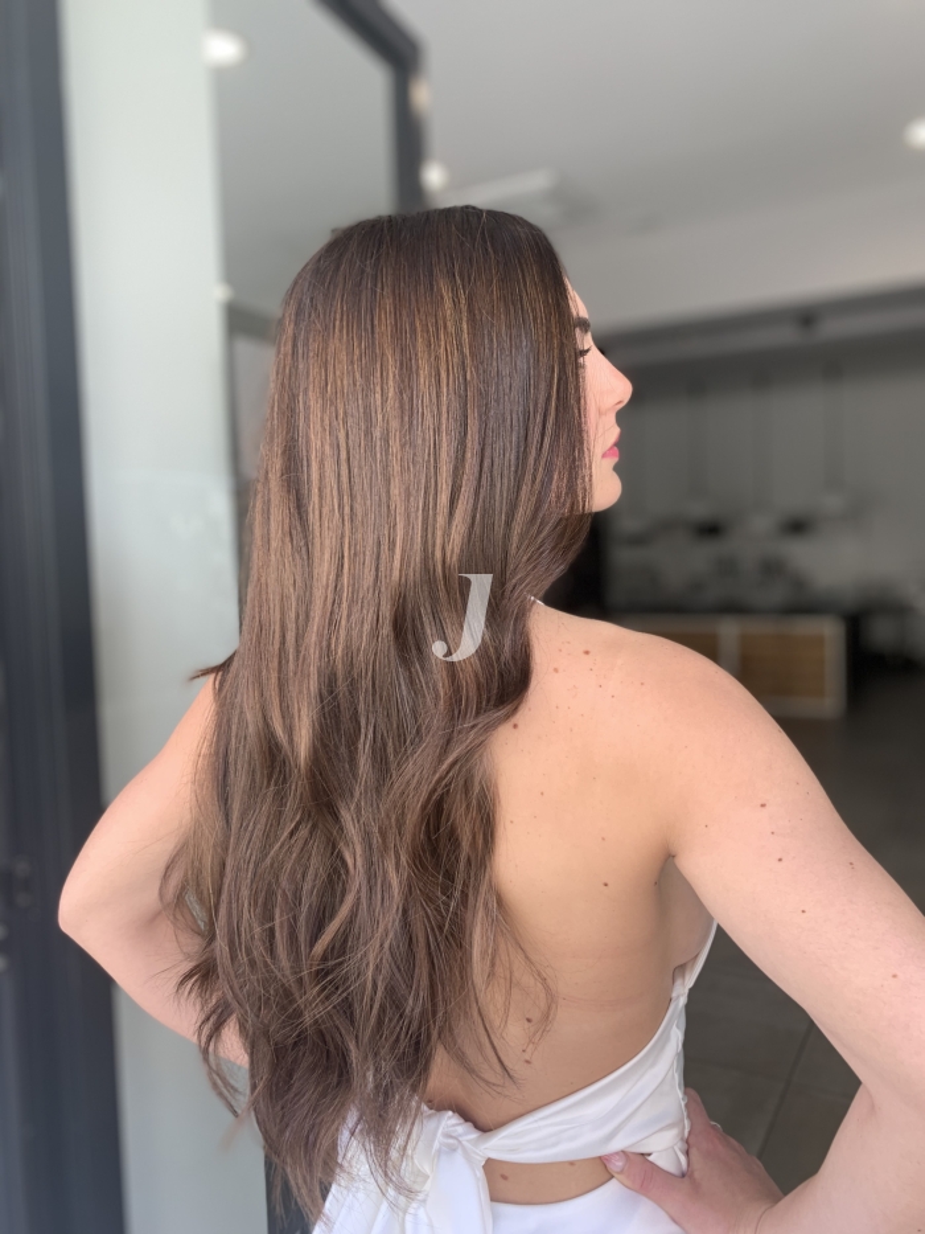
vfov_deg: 67.3
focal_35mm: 26
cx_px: 462
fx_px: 926
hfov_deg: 53.1
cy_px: 617
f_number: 1.8
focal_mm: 4.25
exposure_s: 1/121
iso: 40
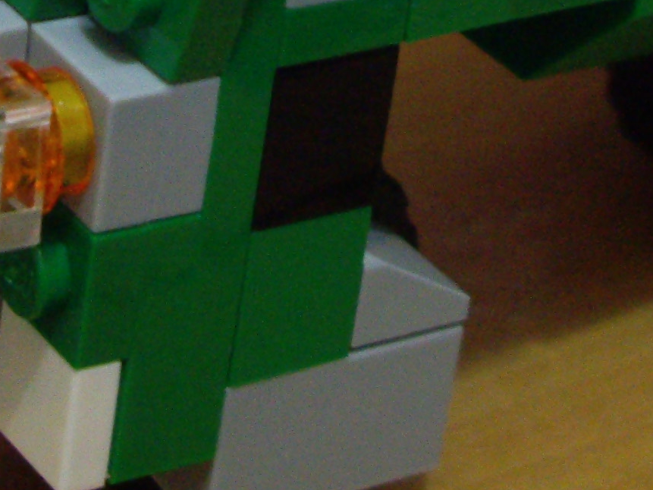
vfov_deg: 8.9
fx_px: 3038
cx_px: 310
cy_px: -314
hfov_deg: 12.3
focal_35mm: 161
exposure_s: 1/6
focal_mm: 7.9
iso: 400
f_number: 2.8
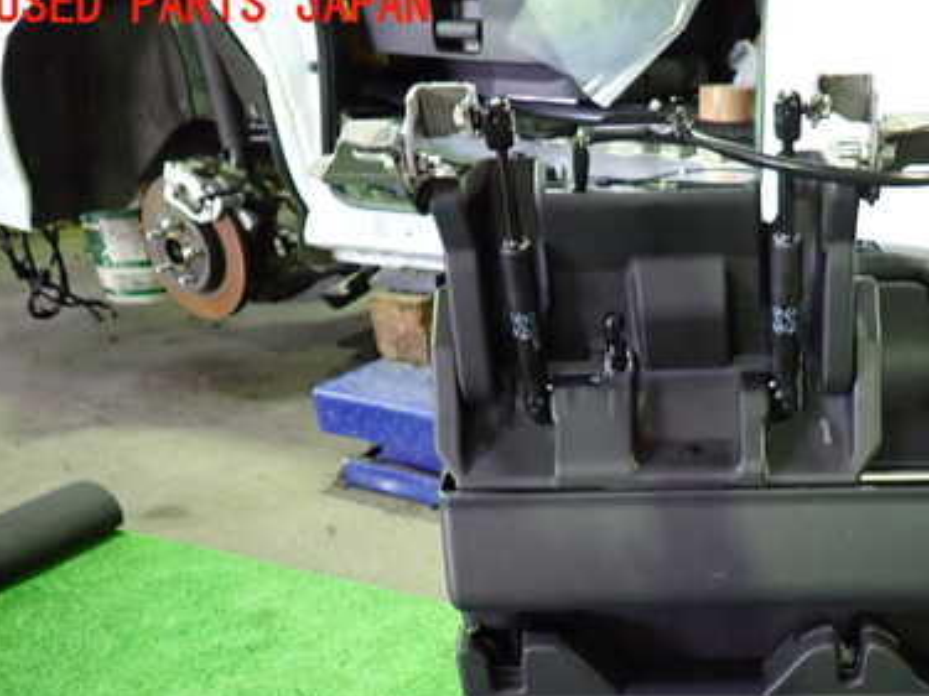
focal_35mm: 40
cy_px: 533
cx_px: 723
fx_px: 1073
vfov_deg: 35.1
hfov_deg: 44.8
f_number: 2
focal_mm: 4.5
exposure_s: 1/25
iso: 800
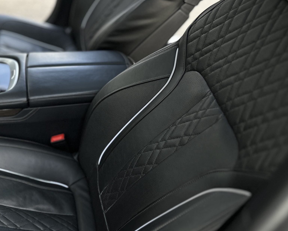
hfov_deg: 44.7
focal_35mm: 39
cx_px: 60
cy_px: 174
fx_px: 332
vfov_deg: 37.3
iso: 64
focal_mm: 6.86
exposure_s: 1/121
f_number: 1.78
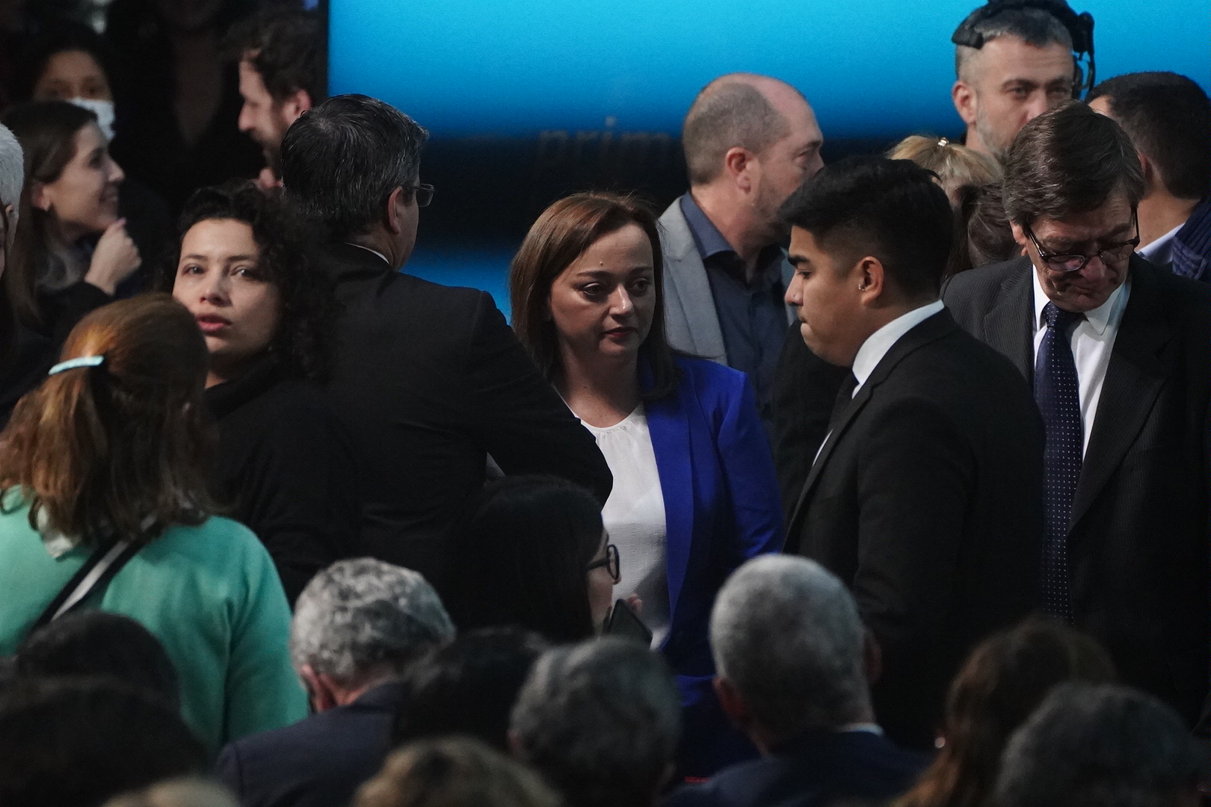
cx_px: 606
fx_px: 20182
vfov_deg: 2.3
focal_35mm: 600
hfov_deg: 3.4
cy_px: 404
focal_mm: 400
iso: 8000
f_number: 5.6
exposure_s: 1/800
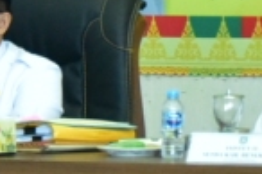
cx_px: 346
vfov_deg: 2.4
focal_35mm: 576
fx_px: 4187
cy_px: -192
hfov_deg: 3.6
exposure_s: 1/200
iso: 10000
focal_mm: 82
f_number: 5.6
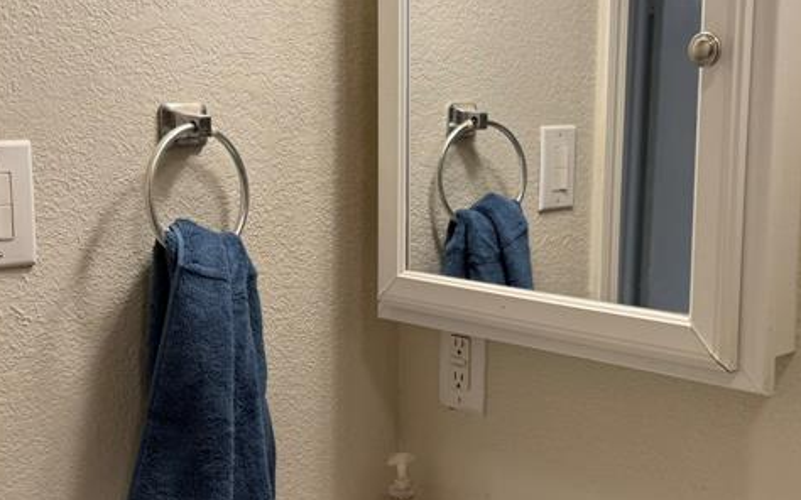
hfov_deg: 36.9
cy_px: 264
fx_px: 1200
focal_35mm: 55
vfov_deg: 23.5
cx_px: 438
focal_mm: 6.76
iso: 100
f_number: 1.78
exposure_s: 1/120
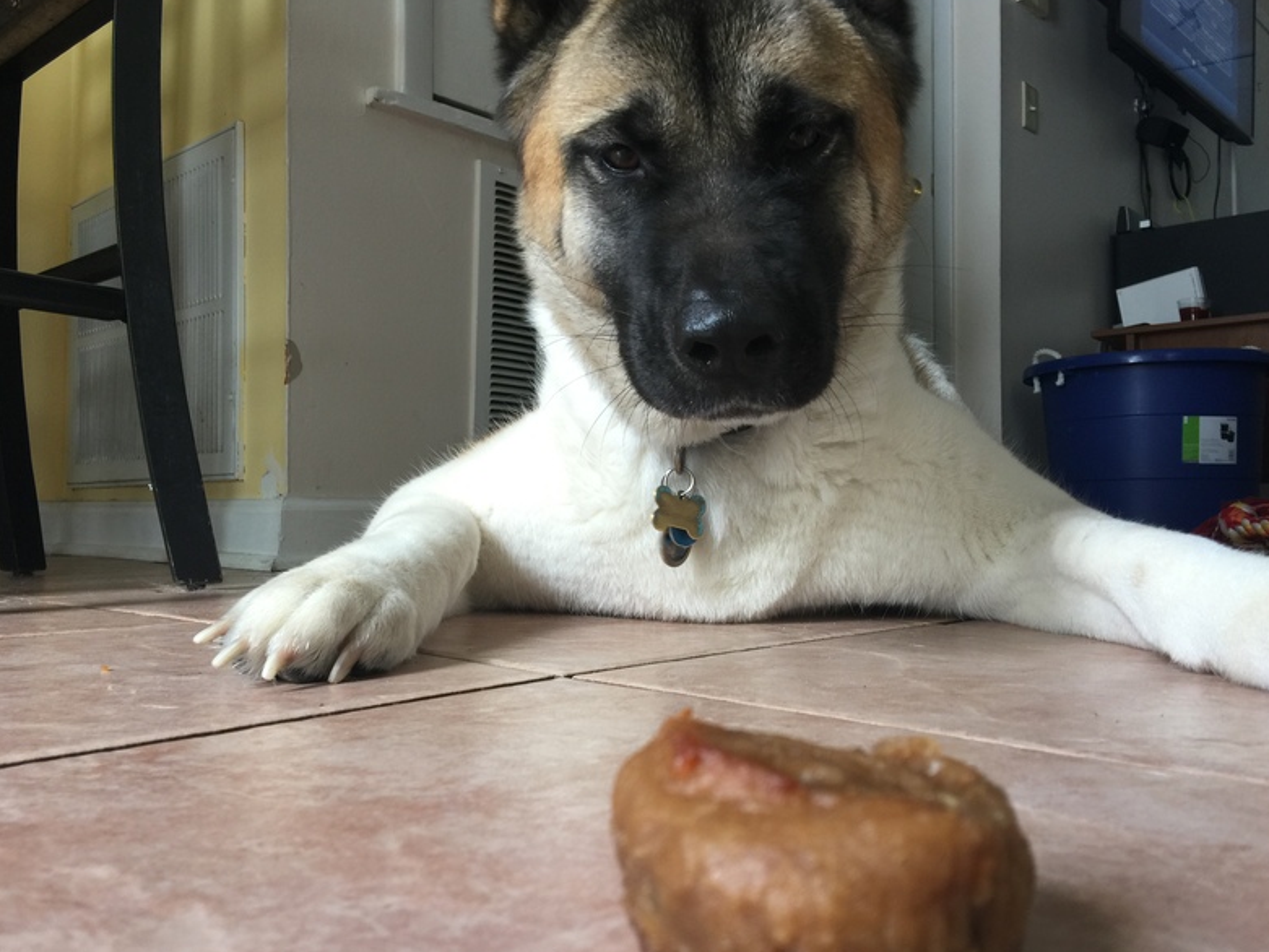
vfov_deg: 46.8
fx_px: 1100
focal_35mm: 30
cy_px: 478
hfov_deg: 60.0
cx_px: 624
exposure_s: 1/15
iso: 32
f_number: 2.2
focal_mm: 4.15
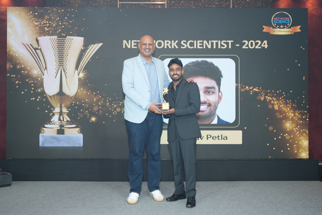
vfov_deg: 37.9
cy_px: 108
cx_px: 161
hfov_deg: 54.4
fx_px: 313
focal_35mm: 35
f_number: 4
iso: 500
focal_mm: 35
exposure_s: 1/125
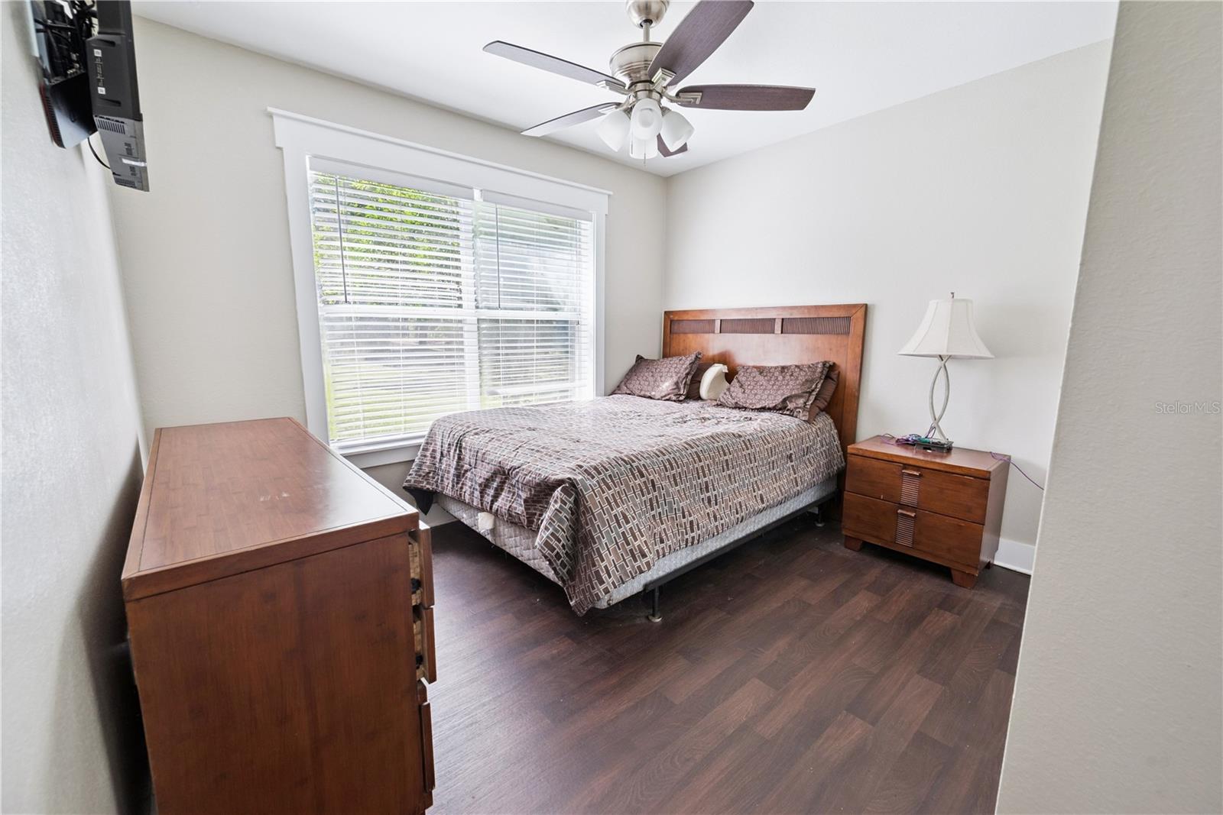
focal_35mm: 14
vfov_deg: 81.2
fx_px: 476
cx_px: 612
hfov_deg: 104.2
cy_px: 408
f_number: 8
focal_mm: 14
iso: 400
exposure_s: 1/50
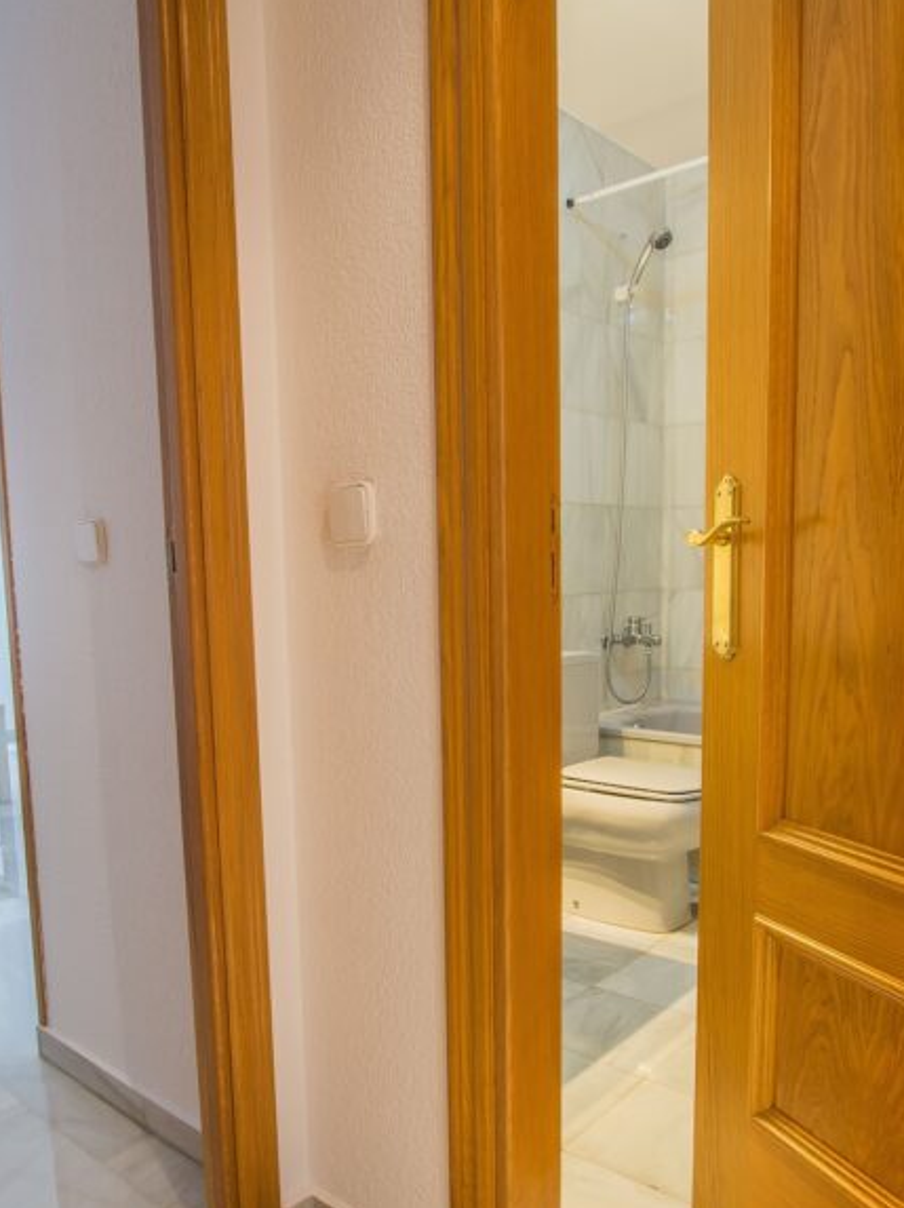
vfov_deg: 42.9
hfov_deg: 32.9
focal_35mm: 44
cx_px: 398
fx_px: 1529
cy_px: 707
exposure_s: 1.6
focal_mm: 17
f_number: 11
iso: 200
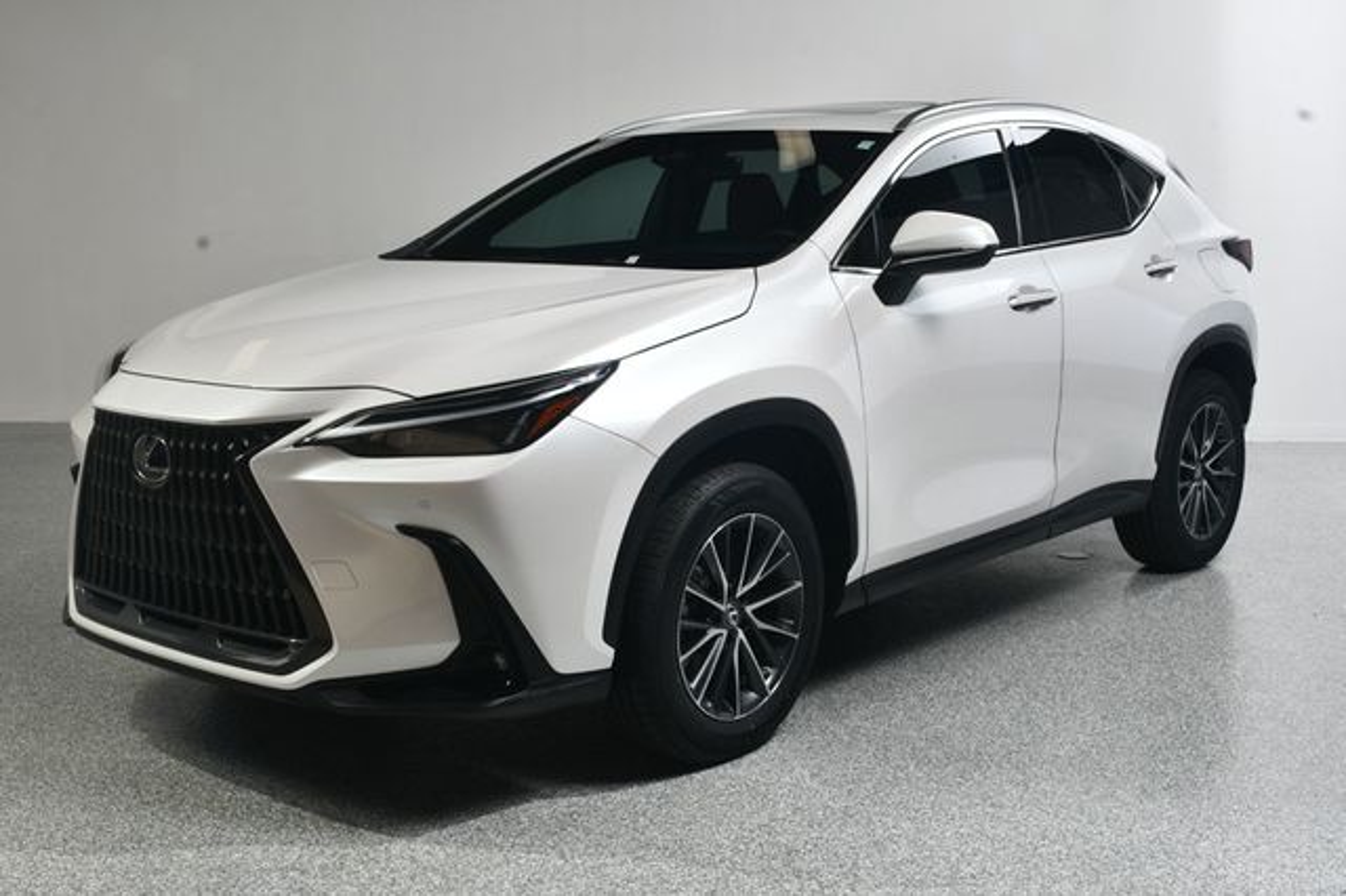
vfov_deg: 29.8
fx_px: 1682
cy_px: 448
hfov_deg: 43.6
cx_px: 673
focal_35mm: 45
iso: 100
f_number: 13
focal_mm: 30
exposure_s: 1/160
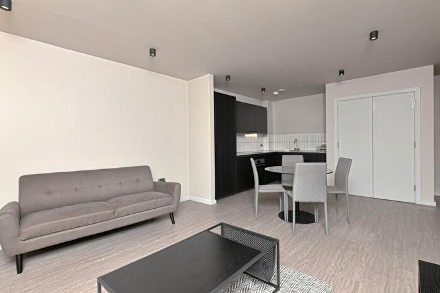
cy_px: 146
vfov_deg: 73.7
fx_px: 195
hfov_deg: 96.8
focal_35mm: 16
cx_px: 220
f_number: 8
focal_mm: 14
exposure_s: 1/125
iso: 400
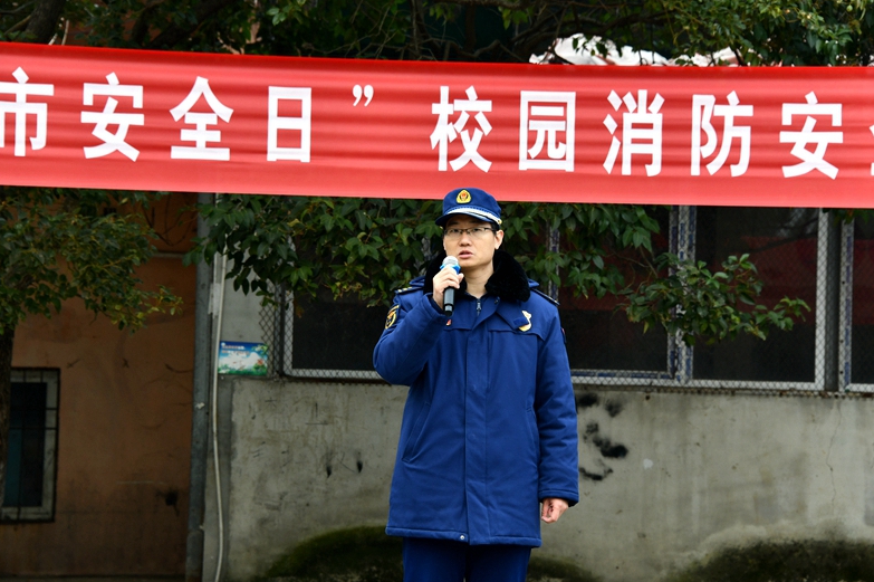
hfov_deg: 14.9
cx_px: 434
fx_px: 3348
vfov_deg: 9.9
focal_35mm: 138
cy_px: 291
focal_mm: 135
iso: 560
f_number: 9
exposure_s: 1/100
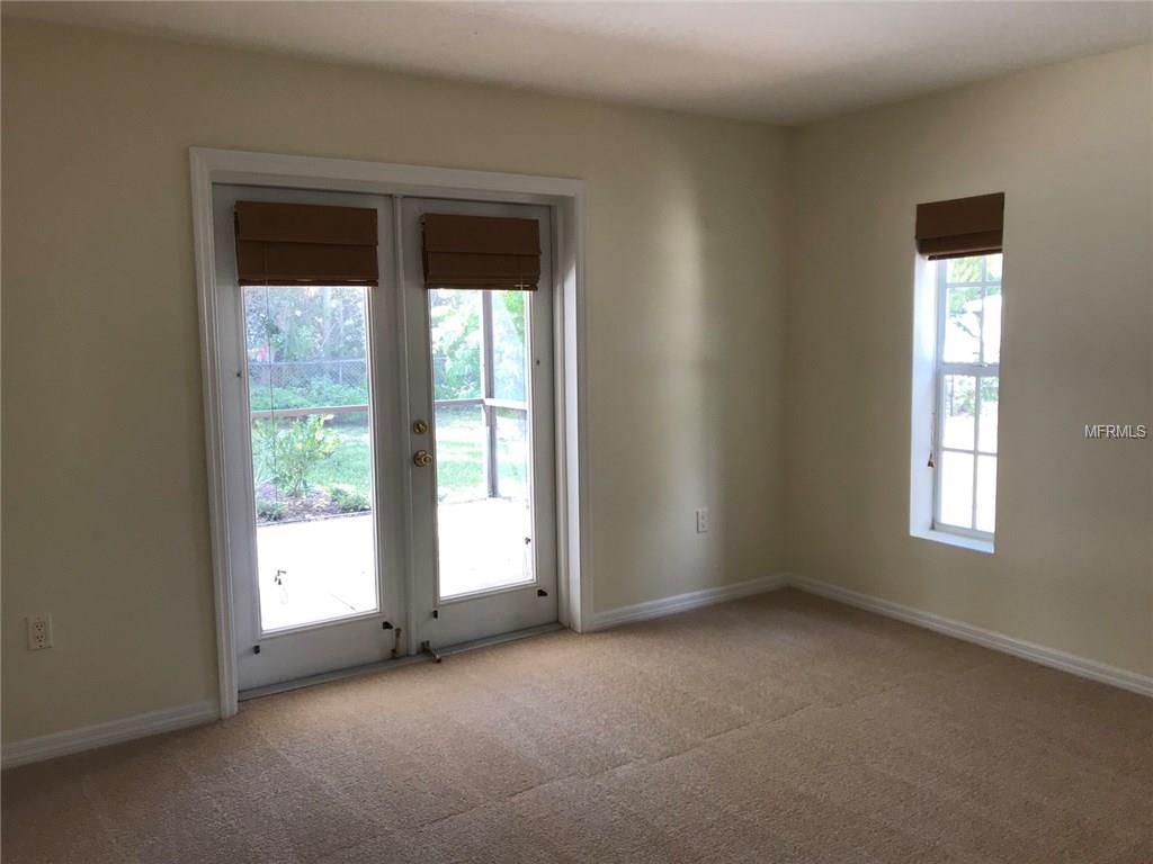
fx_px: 933
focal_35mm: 28
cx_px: 576
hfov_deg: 63.4
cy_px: 432
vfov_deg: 49.7
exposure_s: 1/60
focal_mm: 3.99
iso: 25
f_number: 1.8
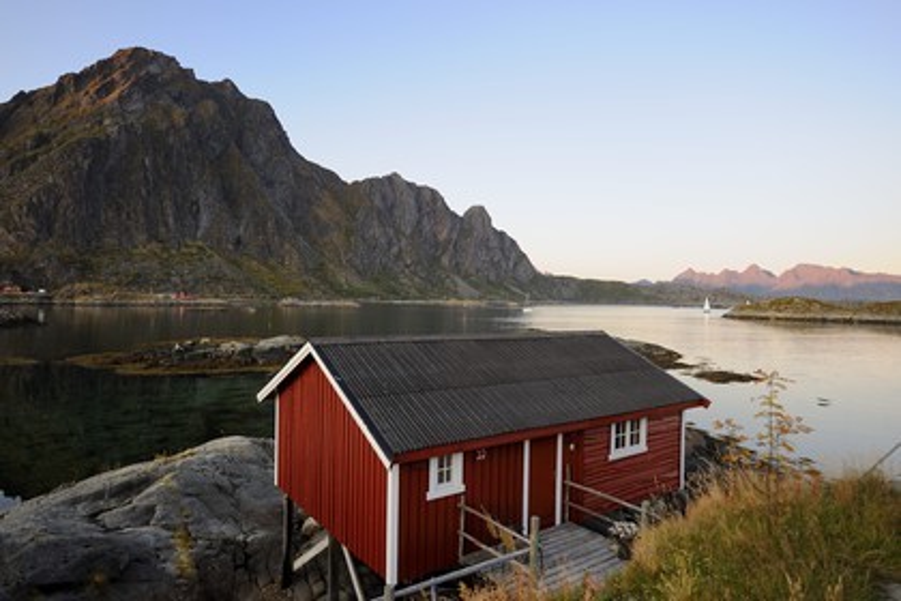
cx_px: 450
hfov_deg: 78.6
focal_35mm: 22
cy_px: 300
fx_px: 551
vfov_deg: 57.2
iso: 200
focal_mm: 22
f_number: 4.5
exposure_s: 1/80
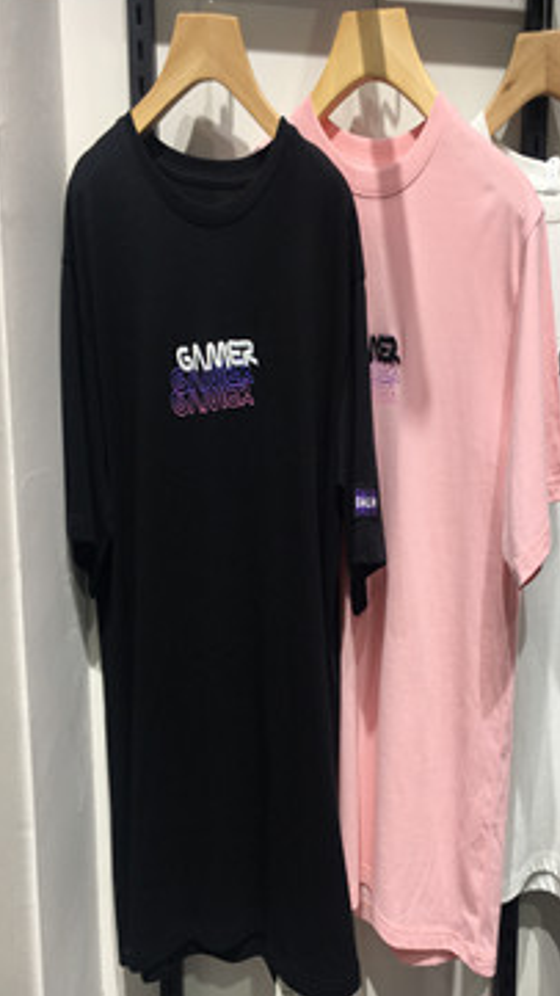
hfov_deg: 33.4
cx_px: 381
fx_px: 924
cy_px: 532
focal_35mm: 35
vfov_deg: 56.6
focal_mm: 4.15
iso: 25
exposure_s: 1/50
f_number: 2.2
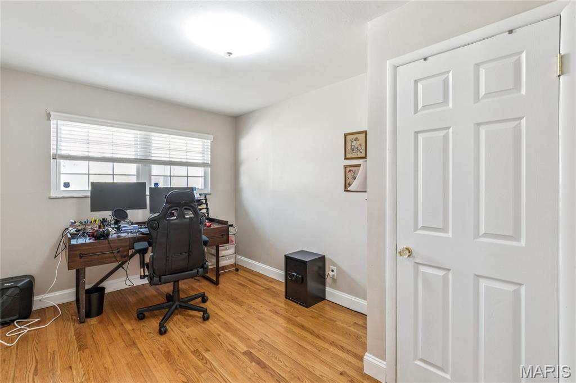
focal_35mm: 15
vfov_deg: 77.3
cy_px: 192
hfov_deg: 100.4
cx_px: 288
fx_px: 240
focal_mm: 10
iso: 400
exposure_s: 1/2.5
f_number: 8
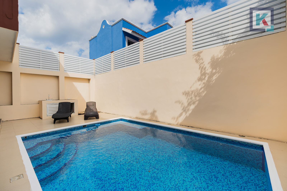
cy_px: 96
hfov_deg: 100.4
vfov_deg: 77.3
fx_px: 120
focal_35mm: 15
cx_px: 144
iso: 250
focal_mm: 10
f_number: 4
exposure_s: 1/2000
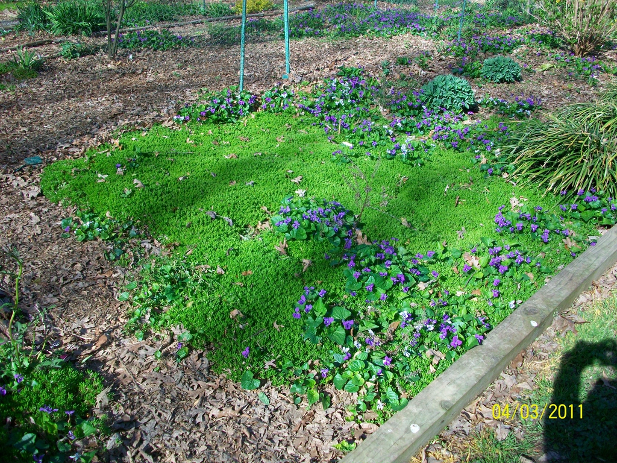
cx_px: 308
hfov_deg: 56.8
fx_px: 570
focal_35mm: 32
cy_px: 232
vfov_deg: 44.2
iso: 64
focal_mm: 5.7
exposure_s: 1/400
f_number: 2.8
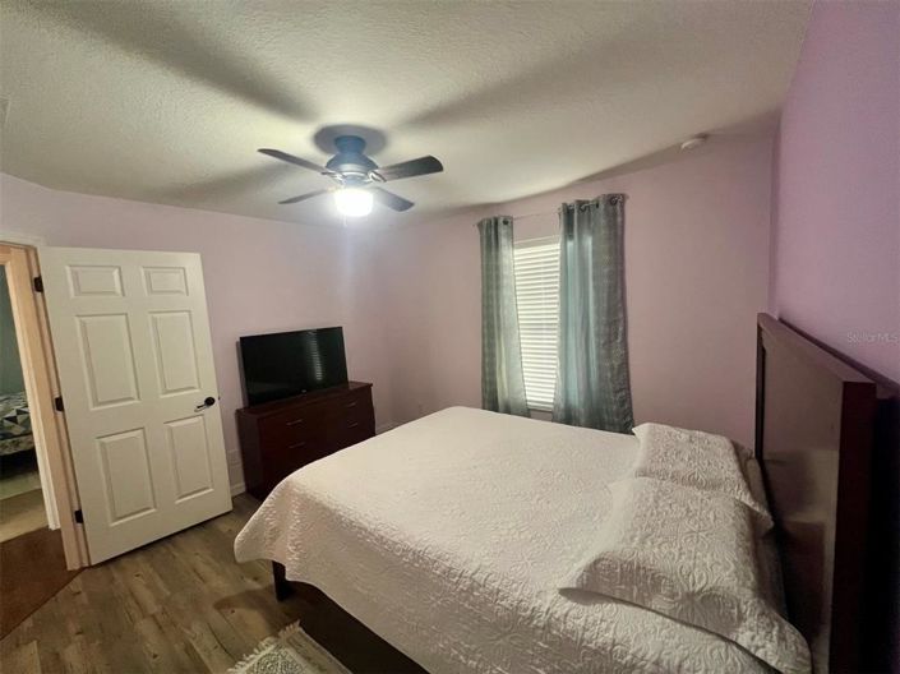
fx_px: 338
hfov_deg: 106.2
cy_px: 337
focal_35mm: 13
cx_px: 450
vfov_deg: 89.9
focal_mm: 1.57
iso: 320
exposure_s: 1/60
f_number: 1.8
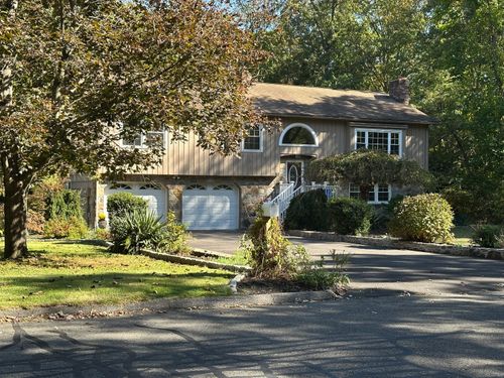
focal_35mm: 48
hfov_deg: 39.7
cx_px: 252
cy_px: 189
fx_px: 699
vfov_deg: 30.3
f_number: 1.78
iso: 64
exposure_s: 1/681
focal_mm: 6.86
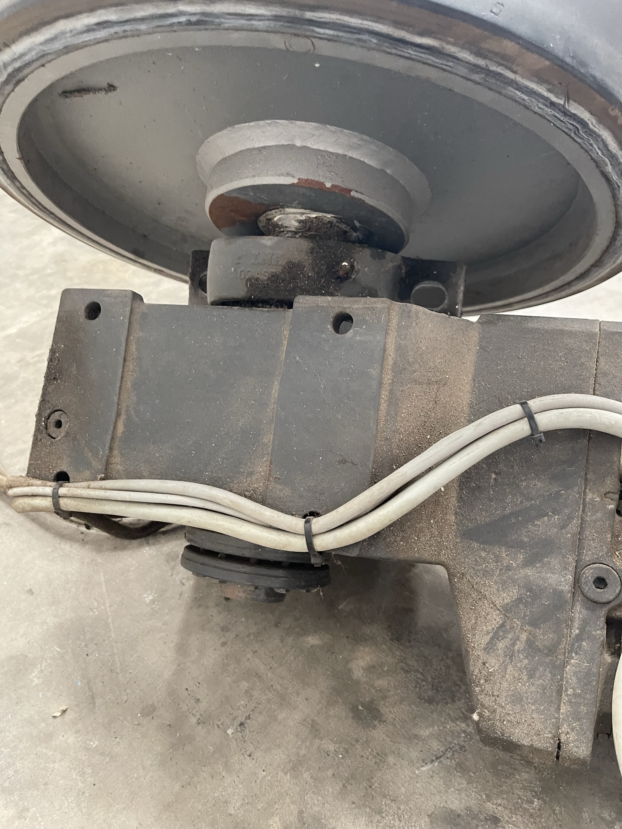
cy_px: 414
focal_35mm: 26
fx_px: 623
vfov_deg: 67.3
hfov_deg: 53.1
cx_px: 311
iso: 400
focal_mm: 5.1
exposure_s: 1/60
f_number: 1.6
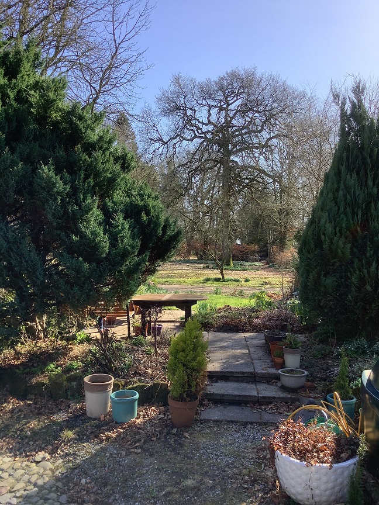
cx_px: 190
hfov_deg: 45.4
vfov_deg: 58.4
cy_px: 252
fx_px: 453
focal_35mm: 31
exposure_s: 1/369
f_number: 2.4
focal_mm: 3.3
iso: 25
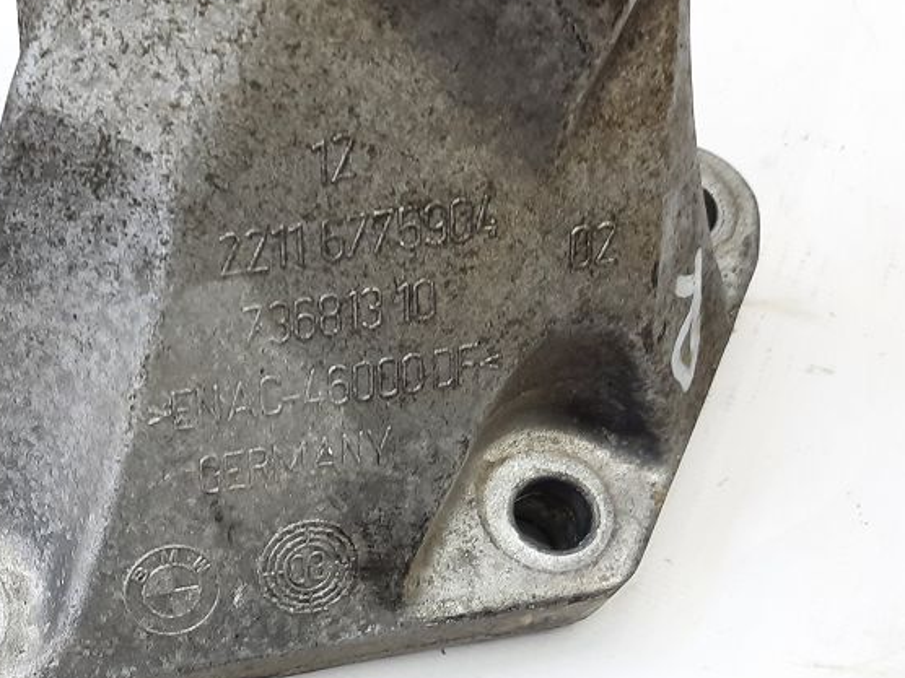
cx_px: 120
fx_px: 1412
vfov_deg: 26.5
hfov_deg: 33.9
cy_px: 550
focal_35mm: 54
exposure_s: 1/50
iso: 100
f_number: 2
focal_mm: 4.6
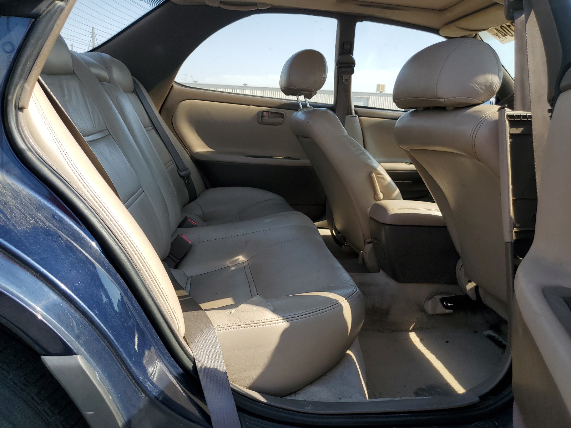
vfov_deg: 53.1
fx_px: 429
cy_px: 214
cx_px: 286
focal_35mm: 26
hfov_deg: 67.3
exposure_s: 1/1250
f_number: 1.5
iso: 50
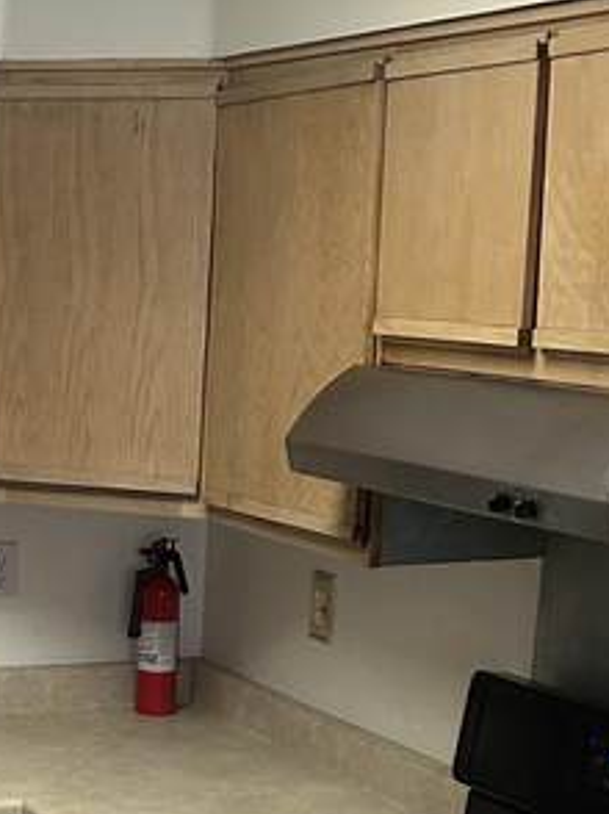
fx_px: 1997
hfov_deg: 17.0
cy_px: 637
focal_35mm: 85
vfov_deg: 22.8
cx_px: 28
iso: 200
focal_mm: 5.7
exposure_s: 1/60
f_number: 1.5
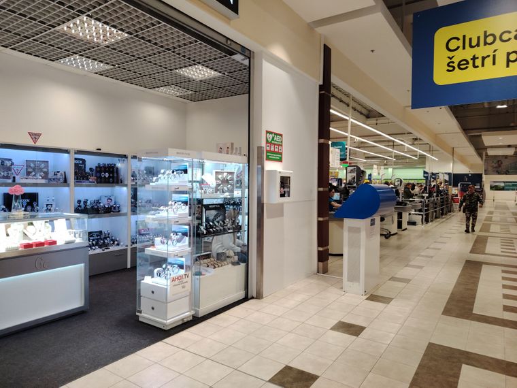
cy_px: 194
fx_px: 358
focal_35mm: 24
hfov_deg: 71.6
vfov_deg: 56.8
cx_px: 258
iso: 600
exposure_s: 1/100
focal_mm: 5.25
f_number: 1.75
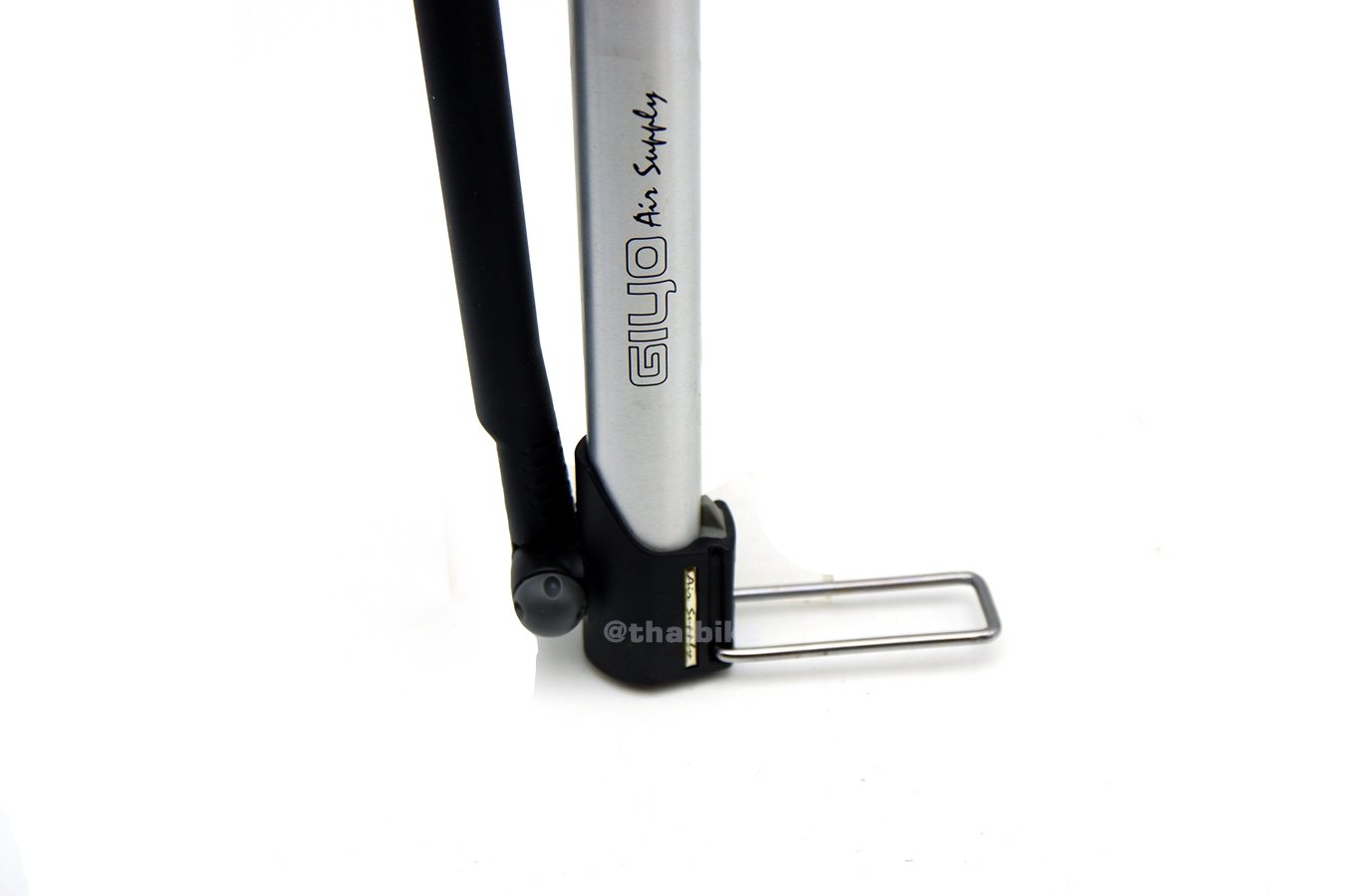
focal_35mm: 45
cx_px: 672
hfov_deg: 43.6
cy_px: 448
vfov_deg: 29.9
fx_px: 1681
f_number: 5.6
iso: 200
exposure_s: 1/150
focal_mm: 30.5
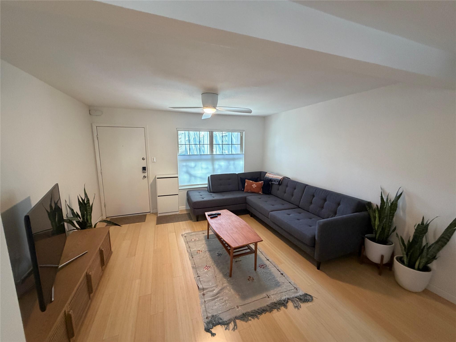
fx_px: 184
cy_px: 171
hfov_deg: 102.1
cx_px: 228
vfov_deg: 85.7
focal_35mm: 14
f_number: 2.2
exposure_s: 1/60
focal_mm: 2.22
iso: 400
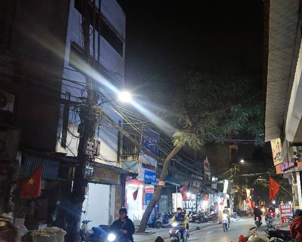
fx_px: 322
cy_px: 112
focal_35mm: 36
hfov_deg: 49.7
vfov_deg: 41.1
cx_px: 193
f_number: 1.8
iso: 3200
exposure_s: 1/102
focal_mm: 4.84
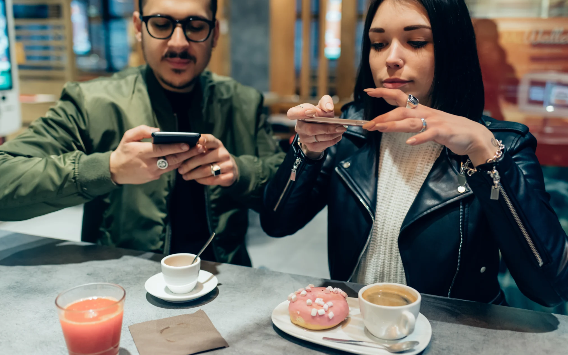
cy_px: 168
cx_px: 283
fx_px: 557
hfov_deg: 54.0
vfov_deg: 35.3
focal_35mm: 36
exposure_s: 1/125
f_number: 2.5
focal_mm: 35
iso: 1600
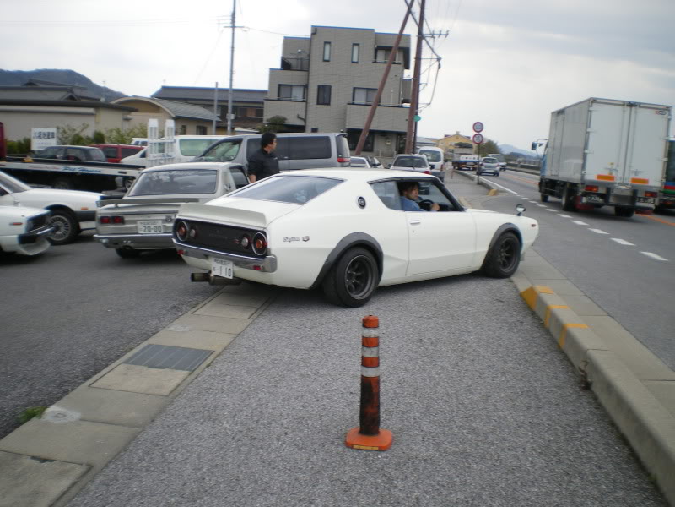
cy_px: 254
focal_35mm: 36
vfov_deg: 39.7
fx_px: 702
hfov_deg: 51.4
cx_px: 338
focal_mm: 6.3
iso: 50
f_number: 4.6
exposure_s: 1/250
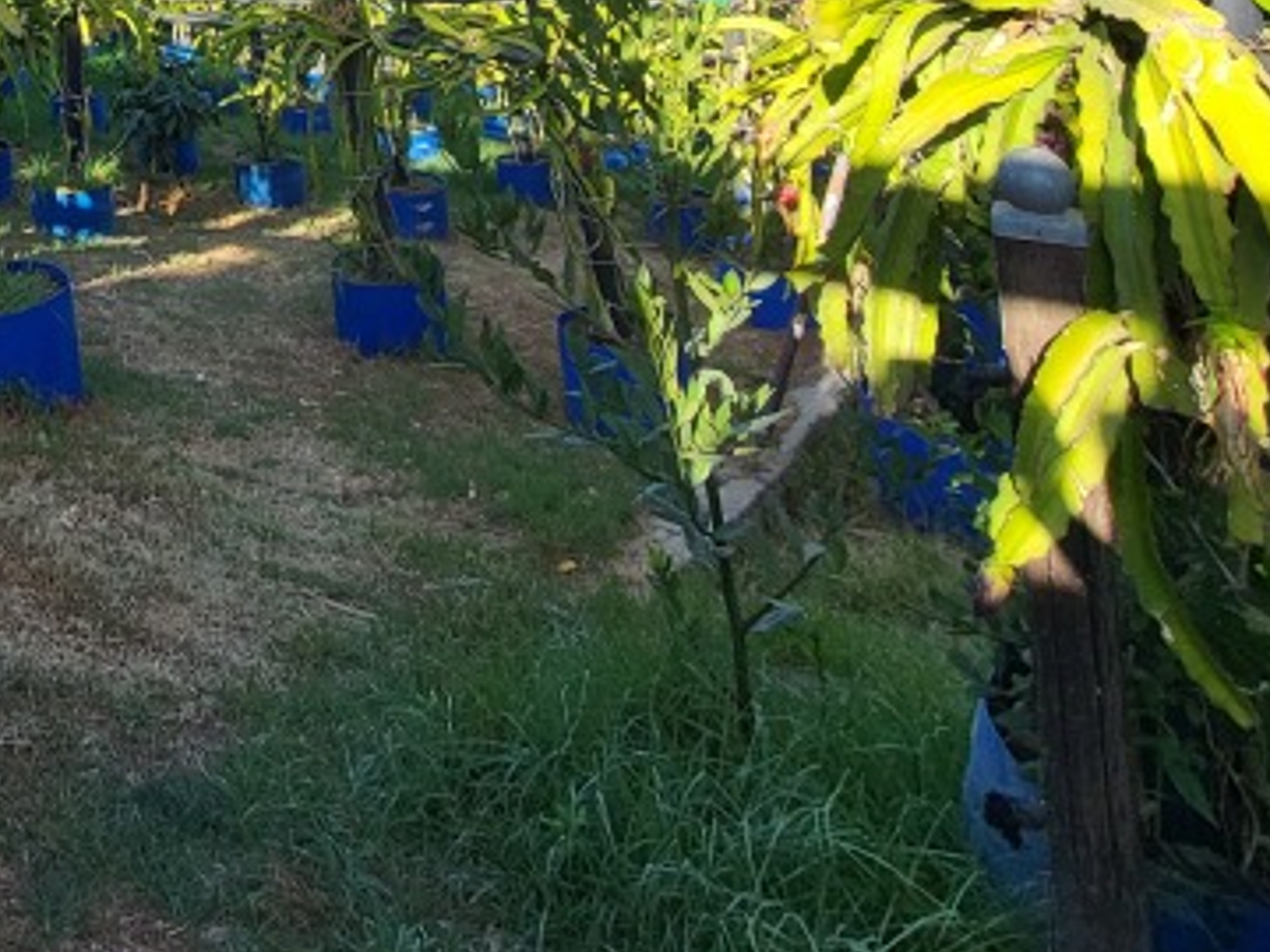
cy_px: -363
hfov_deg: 43.0
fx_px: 1357
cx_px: -4
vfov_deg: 29.1
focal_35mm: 37
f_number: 2.2
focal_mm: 1.74
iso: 32
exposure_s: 1/522
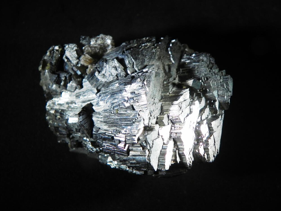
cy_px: 106
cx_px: 140
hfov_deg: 41.2
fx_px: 373
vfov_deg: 31.5
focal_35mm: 46
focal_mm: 8.2
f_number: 3.2
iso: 160
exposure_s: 1/382
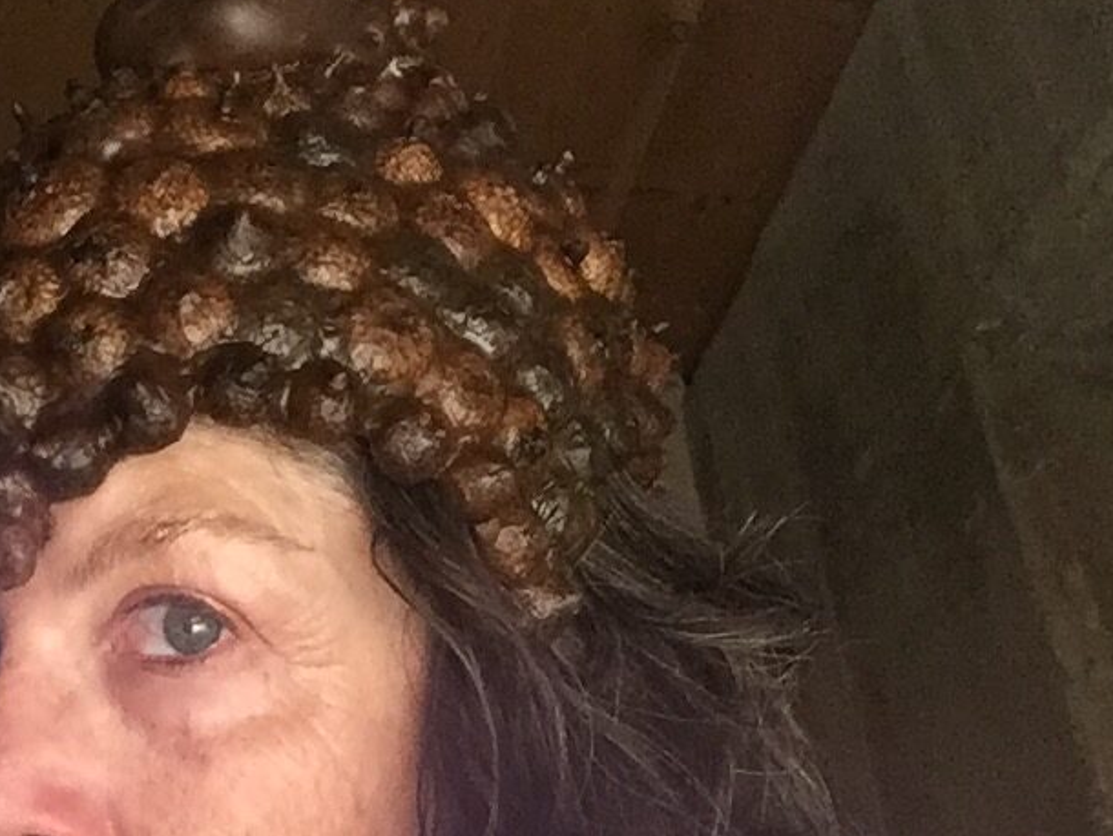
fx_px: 2091
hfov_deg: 28.2
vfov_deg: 22.4
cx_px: 22
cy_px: 619
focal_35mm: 65
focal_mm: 2.65
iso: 320
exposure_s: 1/15
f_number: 2.2
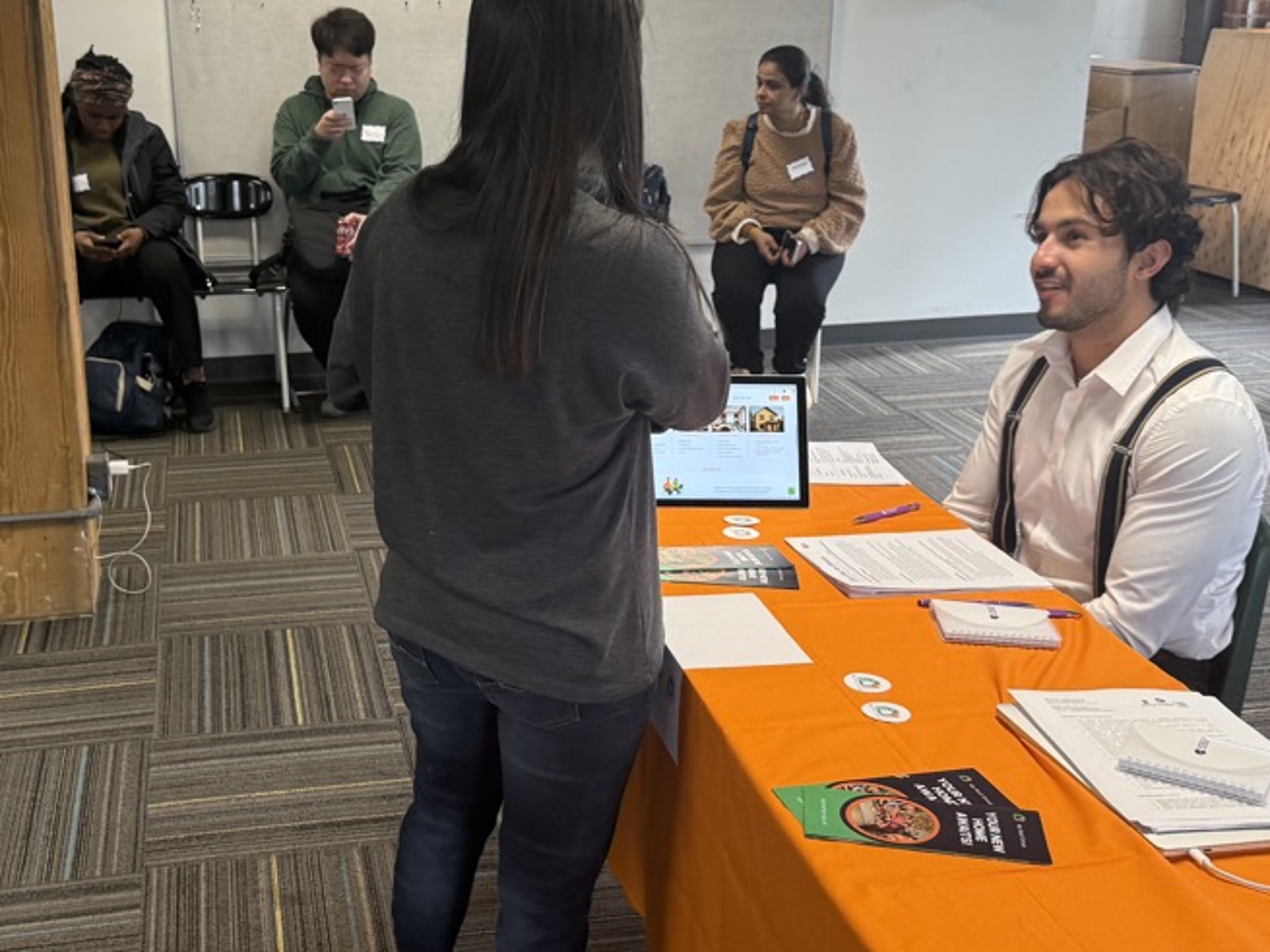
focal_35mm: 44
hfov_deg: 42.7
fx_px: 1614
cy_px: 460
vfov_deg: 32.9
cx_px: 489
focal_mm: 6.76
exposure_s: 1/98
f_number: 1.78
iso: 200
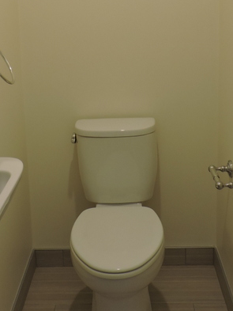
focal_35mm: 57
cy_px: 67
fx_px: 511
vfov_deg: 32.9
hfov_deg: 25.7
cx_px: 107
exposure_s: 1/30
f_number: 3.1
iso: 110
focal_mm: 5
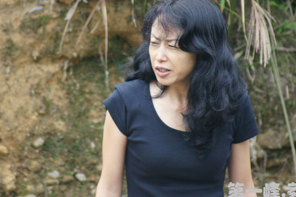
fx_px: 5388
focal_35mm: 656
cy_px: 79
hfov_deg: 3.1
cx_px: 128
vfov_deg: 2.1
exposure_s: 1/250
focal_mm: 300
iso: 400
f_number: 5.6
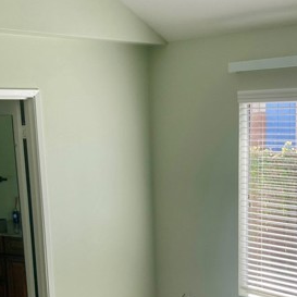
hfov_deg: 29.5
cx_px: 161
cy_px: 224
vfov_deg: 29.1
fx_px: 563
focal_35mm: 58
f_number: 1.8
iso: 20
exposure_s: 1/187
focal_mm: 3.99
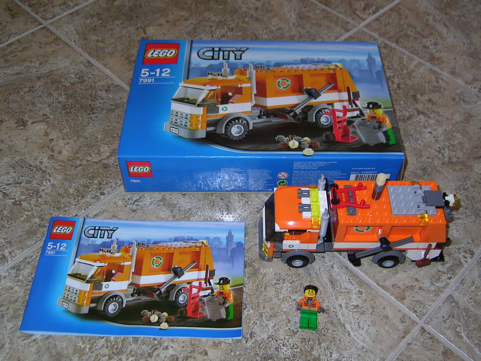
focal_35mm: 38
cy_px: 180
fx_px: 528
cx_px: 254
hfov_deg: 49.0
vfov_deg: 37.7
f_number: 2.8
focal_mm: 5.6
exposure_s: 1/30
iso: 100
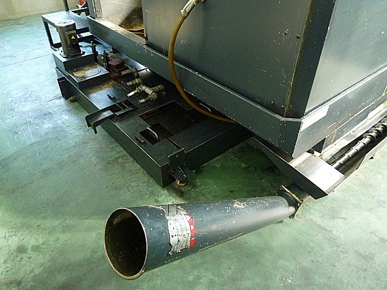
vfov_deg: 54.9
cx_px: 194
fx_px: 279
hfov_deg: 69.4
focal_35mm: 25
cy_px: 145
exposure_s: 1/5
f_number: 2.8
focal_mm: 4.5
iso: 400
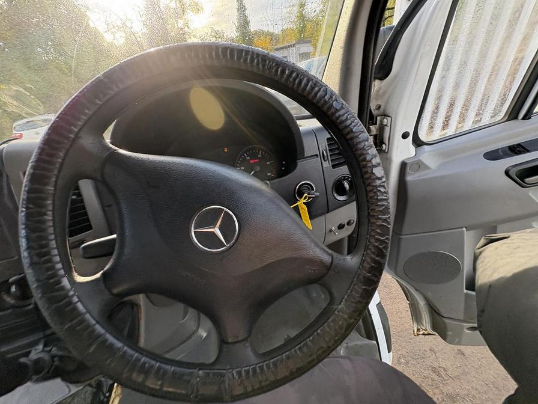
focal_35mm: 14
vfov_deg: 85.7
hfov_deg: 102.1
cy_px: 202
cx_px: 269
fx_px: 218
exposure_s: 1/139
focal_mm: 2.22
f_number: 2.2
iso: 125
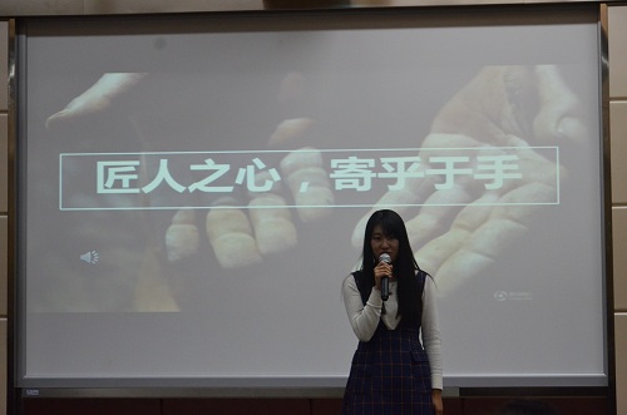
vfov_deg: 14.6
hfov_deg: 22.0
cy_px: 208
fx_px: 1616
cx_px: 314
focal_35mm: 93
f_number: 7.1
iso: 2000
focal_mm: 62
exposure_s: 1/160
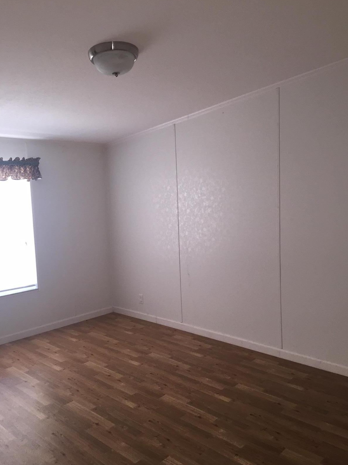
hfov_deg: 46.8
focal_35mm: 30
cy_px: 237
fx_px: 402
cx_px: 174
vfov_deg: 60.0
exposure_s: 1/30
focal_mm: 4.15
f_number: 2.2
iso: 125
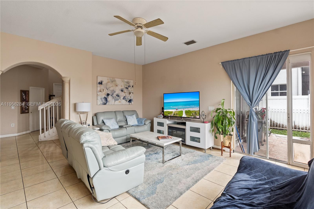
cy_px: 104
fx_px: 140
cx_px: 157
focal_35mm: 16
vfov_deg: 73.7
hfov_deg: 96.7
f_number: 4.5
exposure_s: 1/15
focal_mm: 16
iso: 200
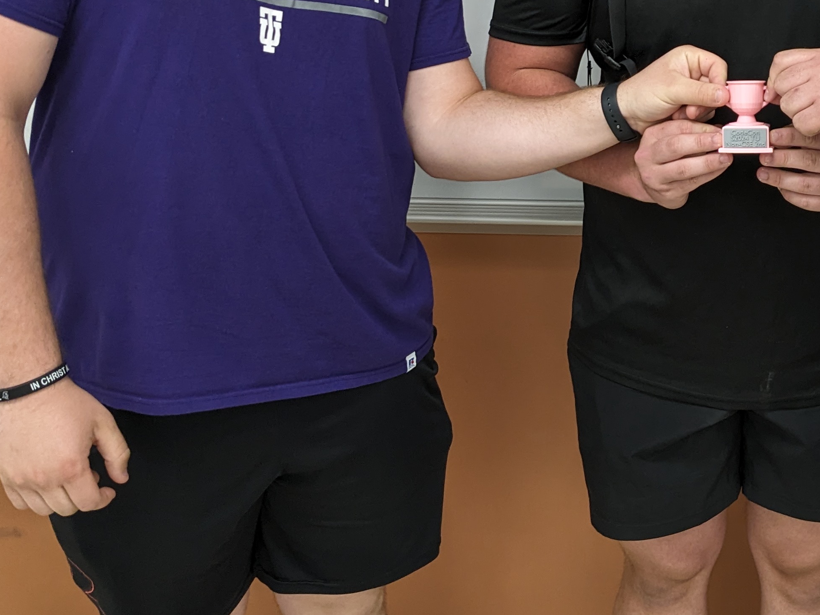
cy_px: 43
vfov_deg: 25.2
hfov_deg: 33.0
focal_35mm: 56
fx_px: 1327
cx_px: 700
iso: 159
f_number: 1.73
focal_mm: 4.38
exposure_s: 1/24
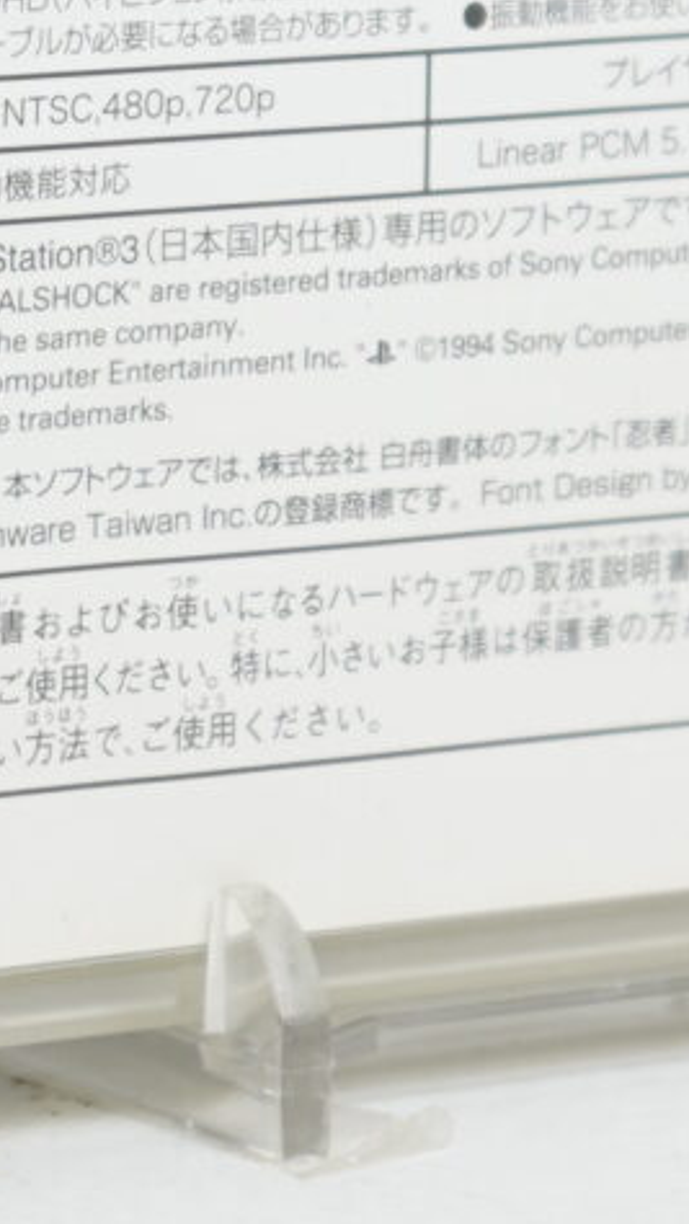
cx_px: 506
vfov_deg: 7.6
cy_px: -696
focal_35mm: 277
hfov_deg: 4.4
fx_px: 8987
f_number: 4.5
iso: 160
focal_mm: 49
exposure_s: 1/50
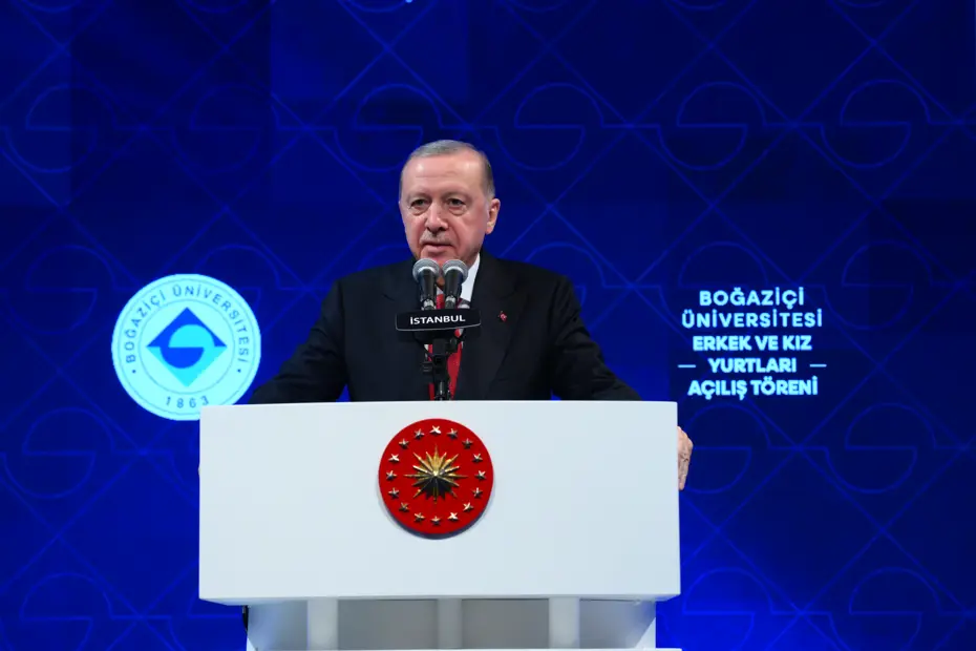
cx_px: 488
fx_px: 3389
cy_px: 326
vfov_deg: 11.0
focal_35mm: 125
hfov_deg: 16.4
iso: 5000
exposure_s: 1/160
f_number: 5.6
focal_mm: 125
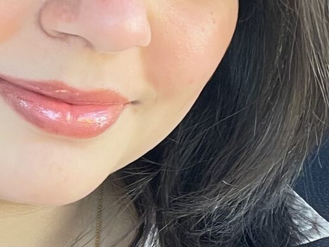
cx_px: -26
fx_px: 1083
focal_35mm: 114
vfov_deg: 13.0
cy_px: 134
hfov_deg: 16.8
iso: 100
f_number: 2.2
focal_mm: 2.71
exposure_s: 1/74
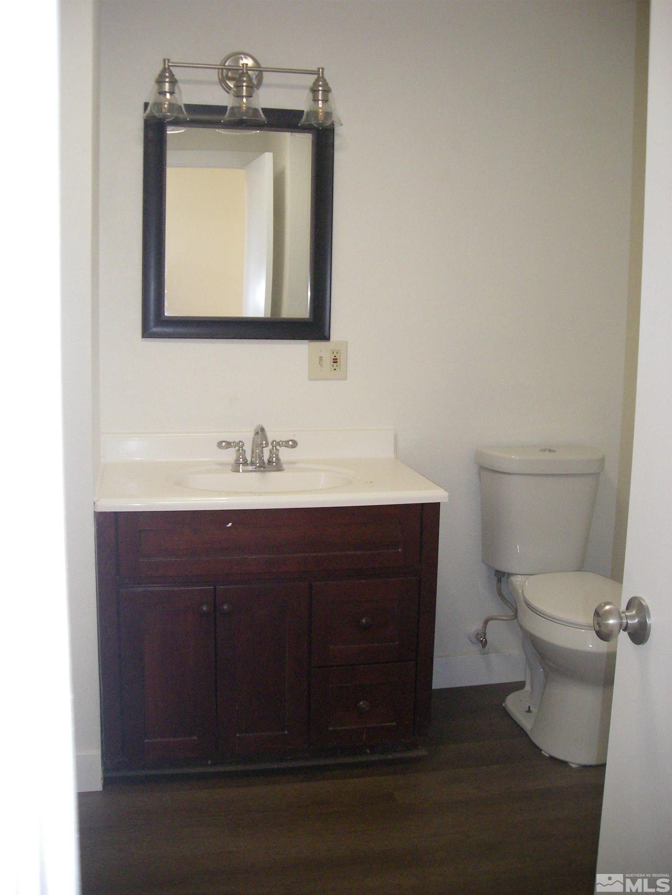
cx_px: 336
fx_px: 984
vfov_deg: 49.0
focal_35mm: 38
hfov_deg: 37.7
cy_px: 448
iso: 400
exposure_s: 1/50
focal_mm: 6.2
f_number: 2.7
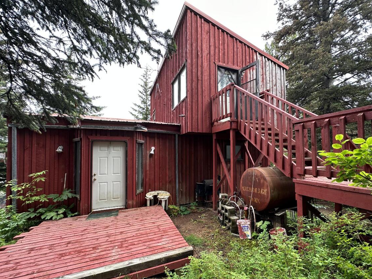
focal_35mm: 16
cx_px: 200
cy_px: 149
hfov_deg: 94.3
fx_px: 172
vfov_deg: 78.0
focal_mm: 2.22
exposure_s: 1/99
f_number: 2.2
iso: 64
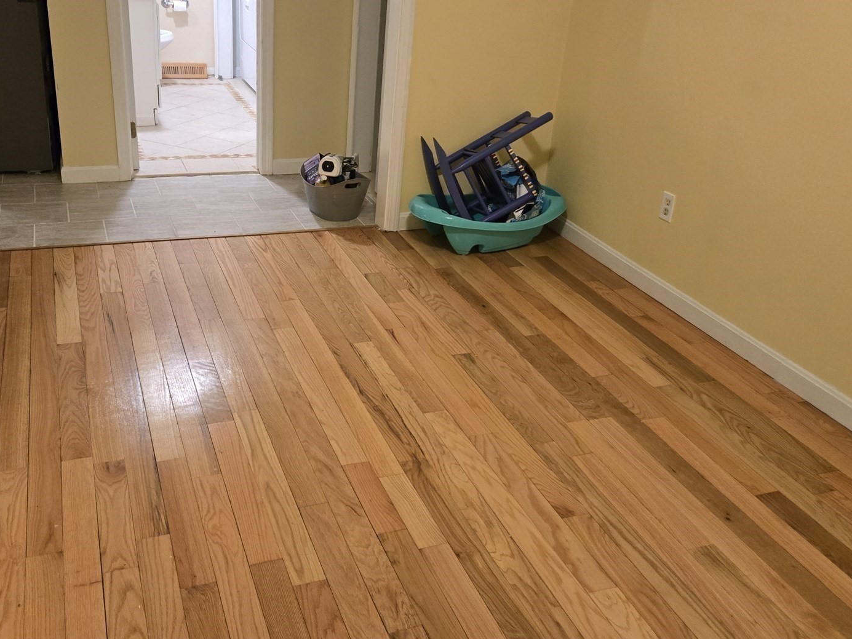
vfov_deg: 41.8
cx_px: 361
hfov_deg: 53.7
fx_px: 837
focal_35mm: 34
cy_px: 295
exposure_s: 1/120
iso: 640
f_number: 1.8
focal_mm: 5.4
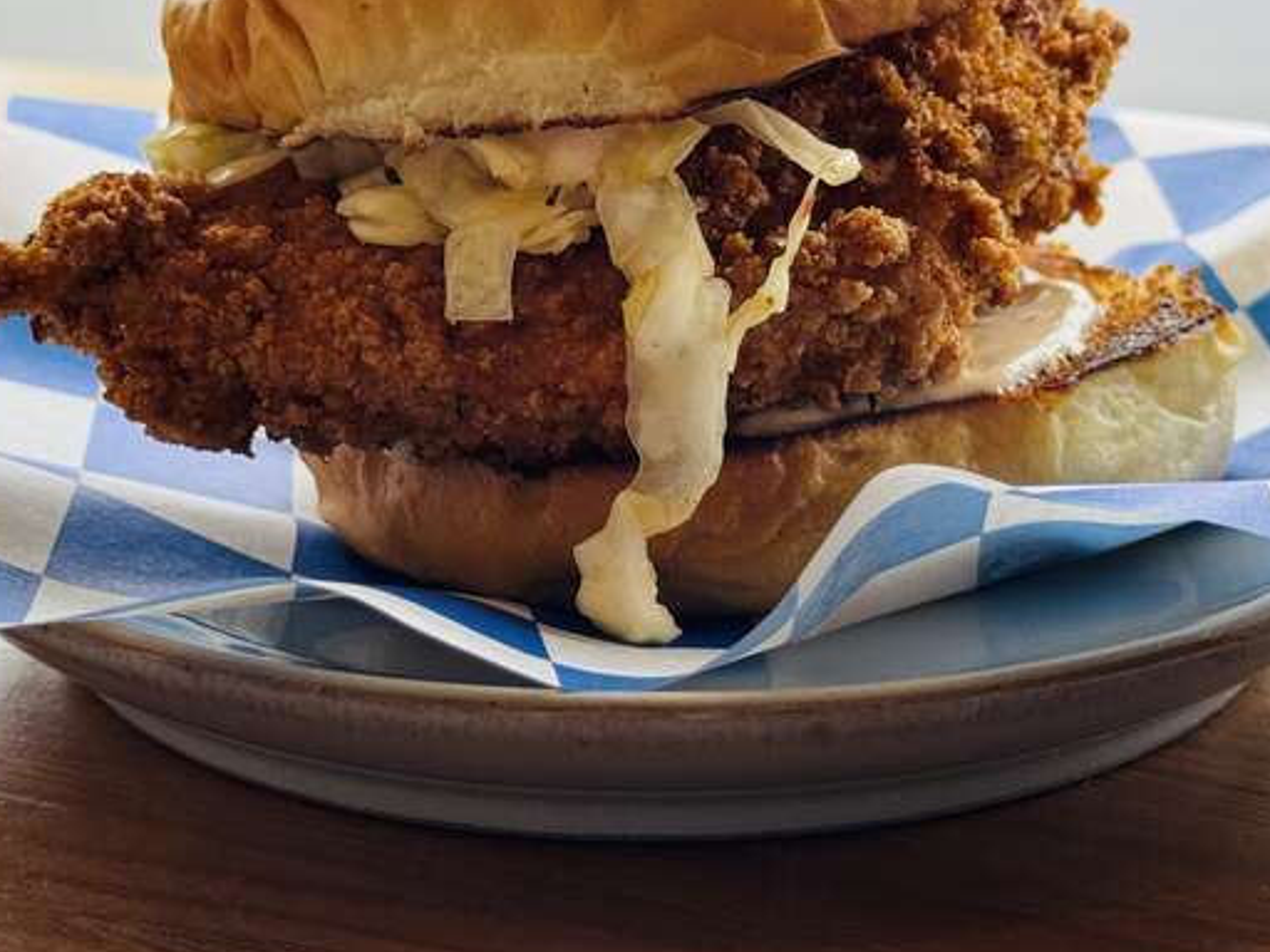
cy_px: 255
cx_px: 642
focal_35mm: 75
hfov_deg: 26.0
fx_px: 2752
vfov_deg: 19.5
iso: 50
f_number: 1.78
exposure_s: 1/120
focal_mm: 6.76
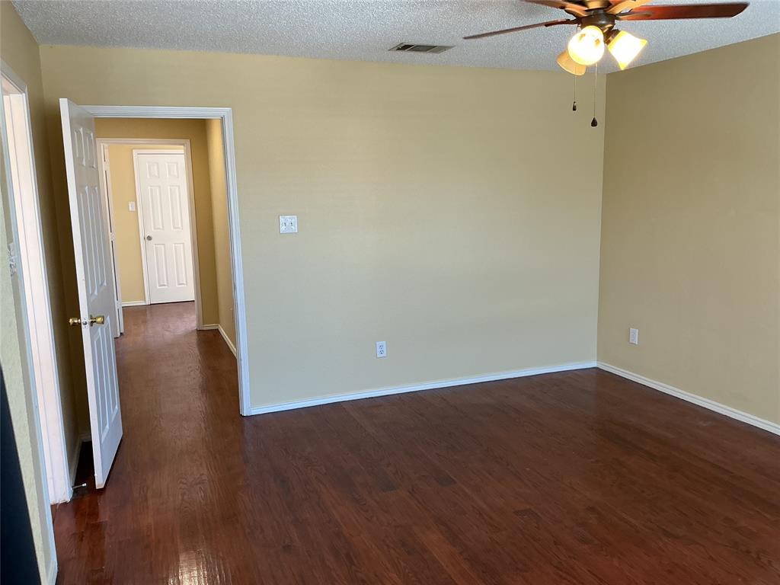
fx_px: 653
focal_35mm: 29
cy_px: 292
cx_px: 390
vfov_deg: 48.2
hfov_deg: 61.7
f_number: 1.8
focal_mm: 3
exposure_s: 1/60
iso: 64
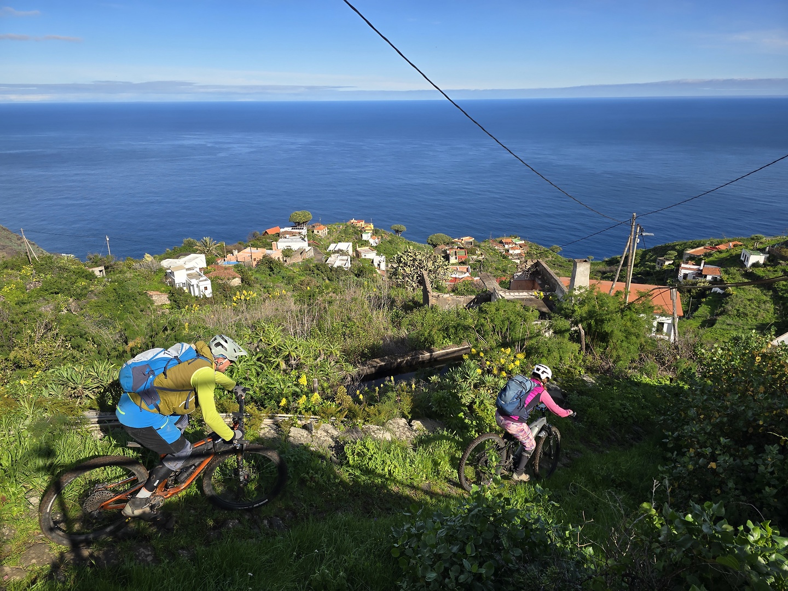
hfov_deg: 73.9
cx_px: 394
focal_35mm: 23
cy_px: 296
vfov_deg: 58.9
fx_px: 524
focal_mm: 6.3
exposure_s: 1/775
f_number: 1.7
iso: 12
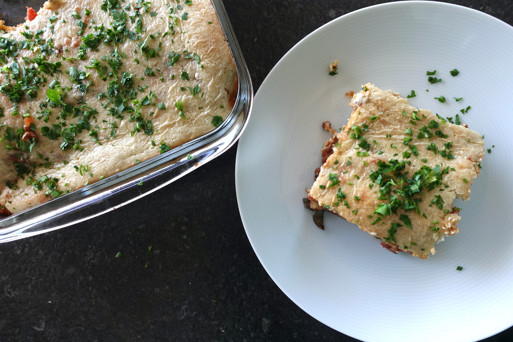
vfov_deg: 53.1
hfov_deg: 73.7
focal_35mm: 24
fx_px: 342
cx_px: 256
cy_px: 171
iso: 400
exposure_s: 1/125
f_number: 4
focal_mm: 9.4
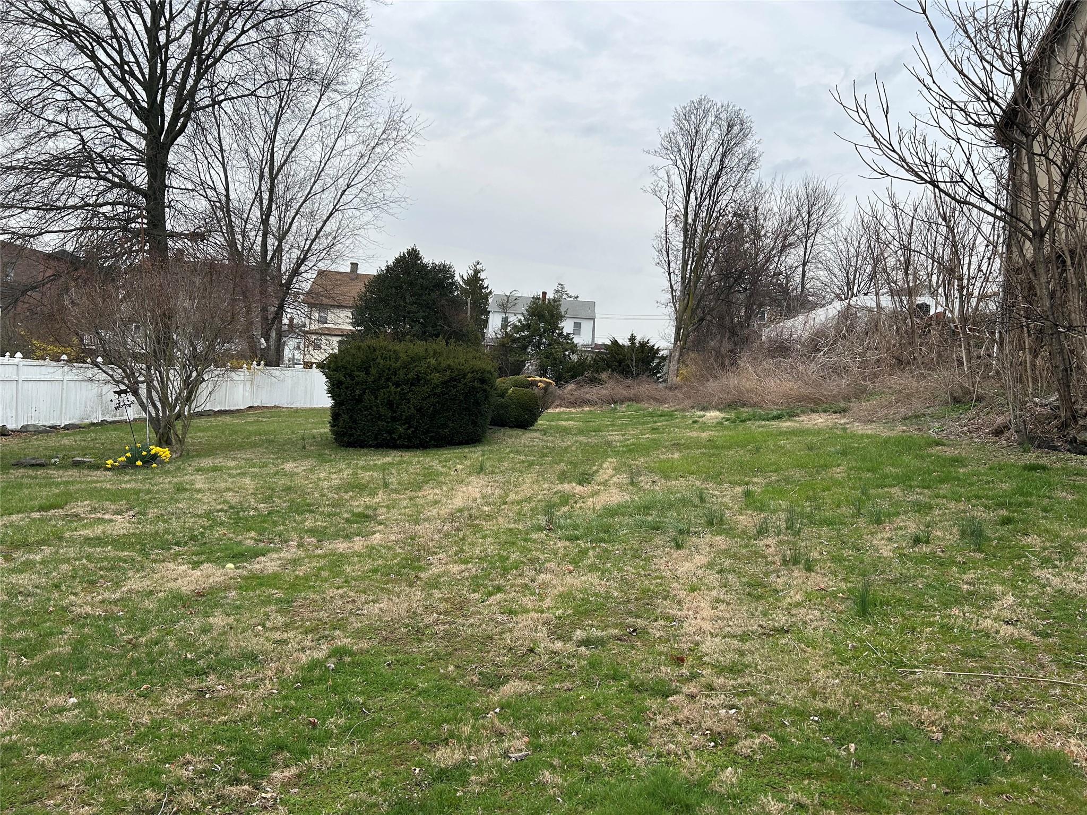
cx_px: 544
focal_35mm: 26
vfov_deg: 53.1
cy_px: 408
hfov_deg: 67.3
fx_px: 816
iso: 50
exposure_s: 1/2123
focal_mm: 5.7
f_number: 1.5
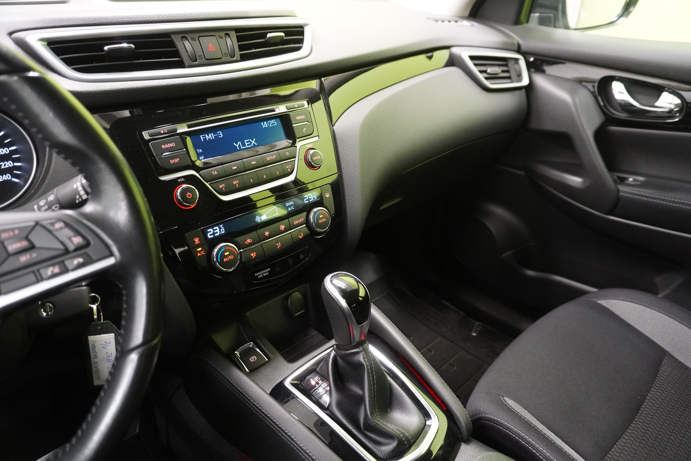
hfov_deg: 73.7
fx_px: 461
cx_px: 346
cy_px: 230
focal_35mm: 24
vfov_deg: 53.1
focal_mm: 16
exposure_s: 1/30
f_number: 3.5
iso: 2500
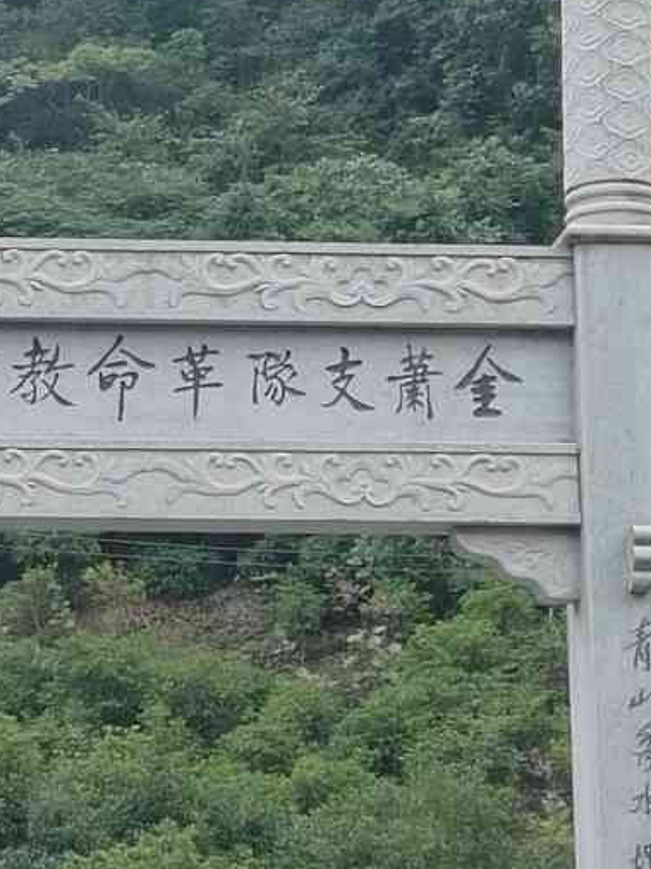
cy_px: 283
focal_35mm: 131
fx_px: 3288
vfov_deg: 15.0
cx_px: 151
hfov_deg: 11.3
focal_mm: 4.04
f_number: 2
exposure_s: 1/100
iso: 80
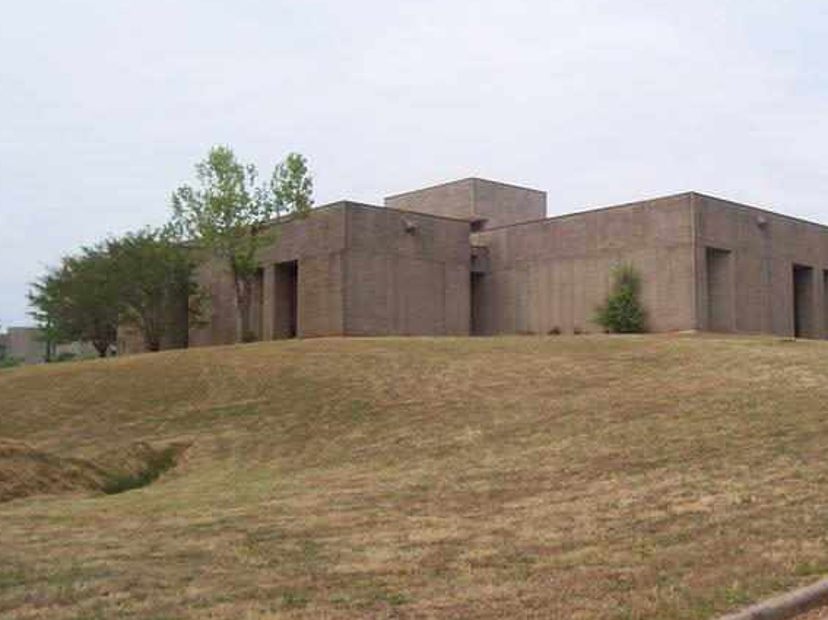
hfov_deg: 39.3
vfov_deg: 30.2
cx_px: 539
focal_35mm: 48
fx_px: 1148
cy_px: 347
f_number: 5.1
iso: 80
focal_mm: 5.6
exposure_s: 1/455
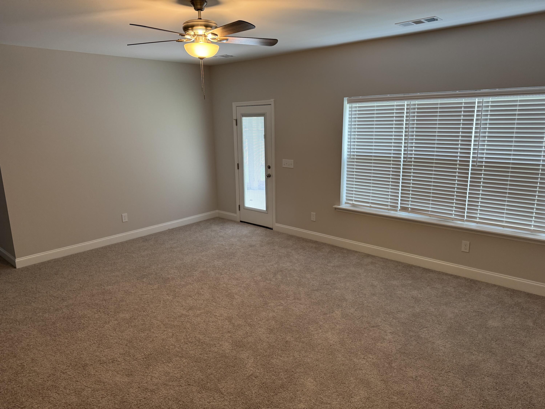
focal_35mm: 24
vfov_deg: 56.8
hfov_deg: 71.6
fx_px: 378
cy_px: 204
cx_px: 272
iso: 160
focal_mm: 6.76
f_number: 1.78
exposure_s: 1/60
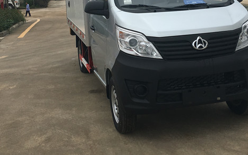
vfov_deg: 22.4
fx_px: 385
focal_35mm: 57
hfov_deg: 35.7
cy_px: 27
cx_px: 136
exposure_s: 1/578
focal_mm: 4.15
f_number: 2.2
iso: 25
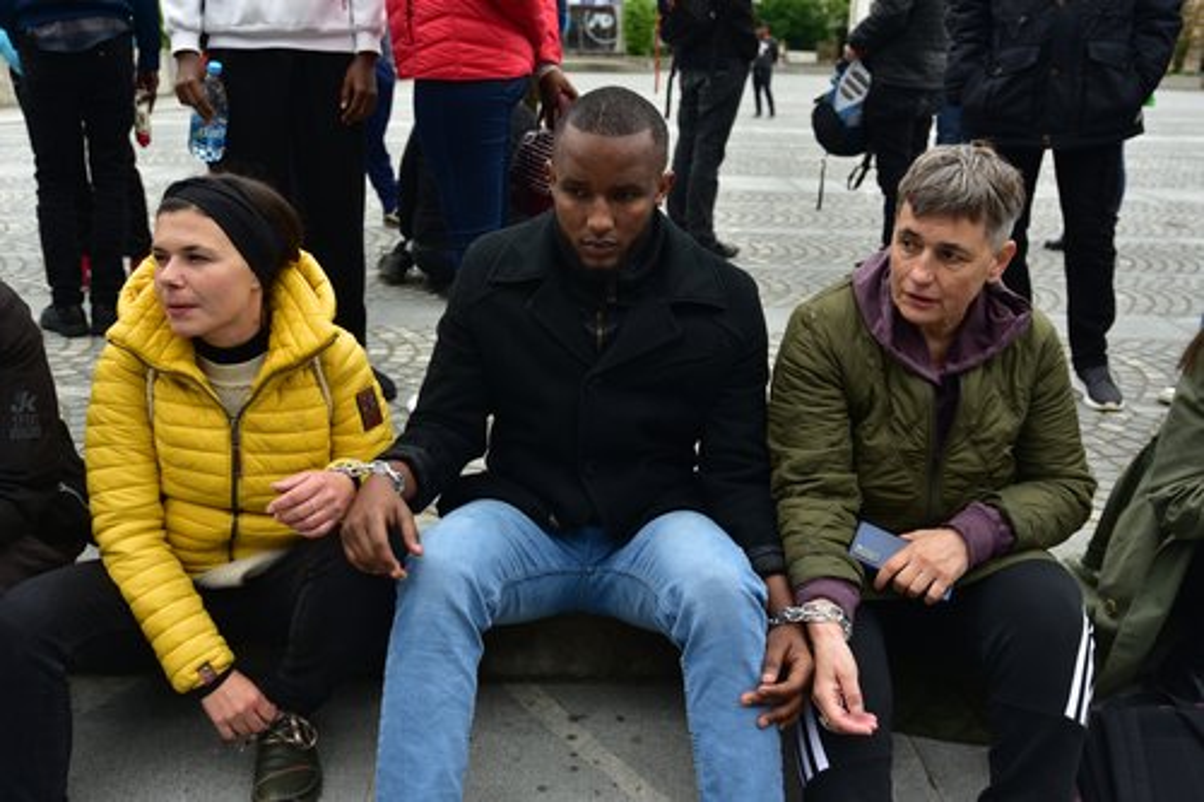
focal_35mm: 32
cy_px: 401
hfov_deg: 58.7
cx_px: 602
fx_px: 1070
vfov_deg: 41.1
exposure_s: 1/800
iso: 500
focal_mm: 32
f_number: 4.5
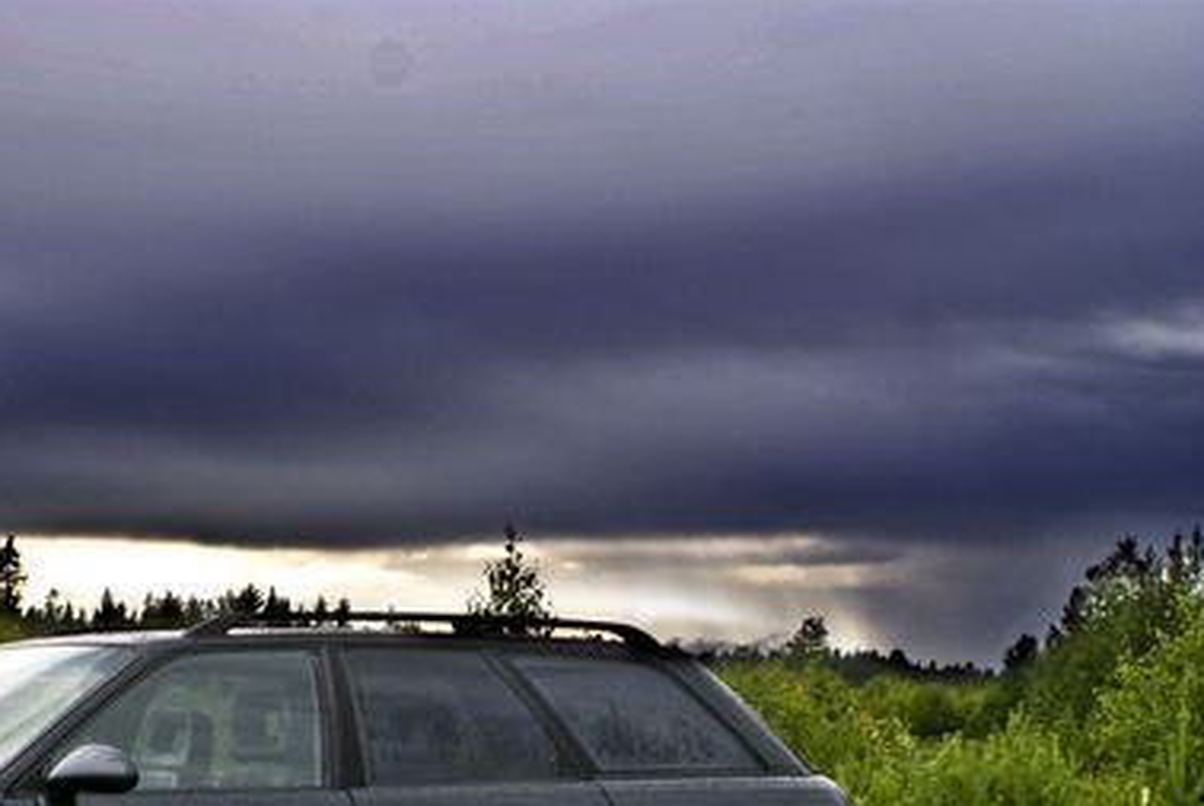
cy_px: 679
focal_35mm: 89
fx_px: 2975
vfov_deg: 15.3
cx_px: 197
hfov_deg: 22.5
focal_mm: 35
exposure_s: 1/100
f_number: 7.1
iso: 100
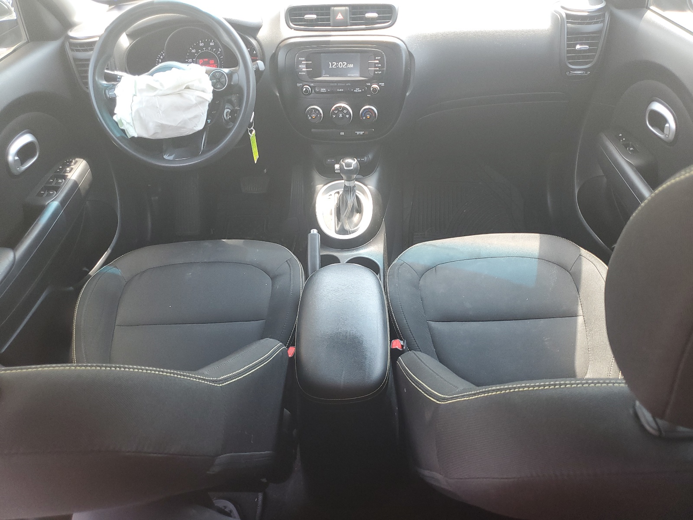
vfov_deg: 53.1
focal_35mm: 26
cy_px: 260
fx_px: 521
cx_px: 346
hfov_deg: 67.3
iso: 80
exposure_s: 1/100
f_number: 1.5
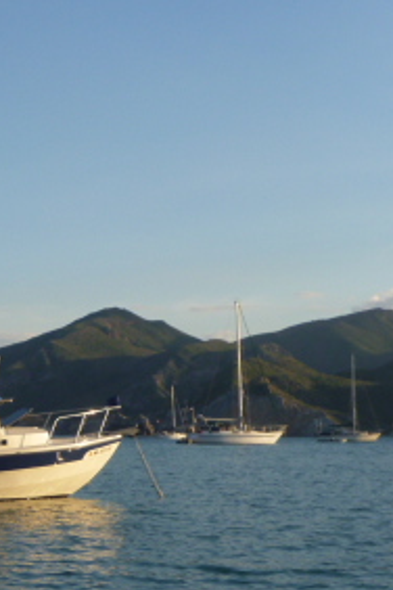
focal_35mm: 85
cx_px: -92
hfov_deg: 15.4
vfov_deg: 23.9
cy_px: 333
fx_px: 1392
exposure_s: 1/400
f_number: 3.9
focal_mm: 6.4
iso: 80
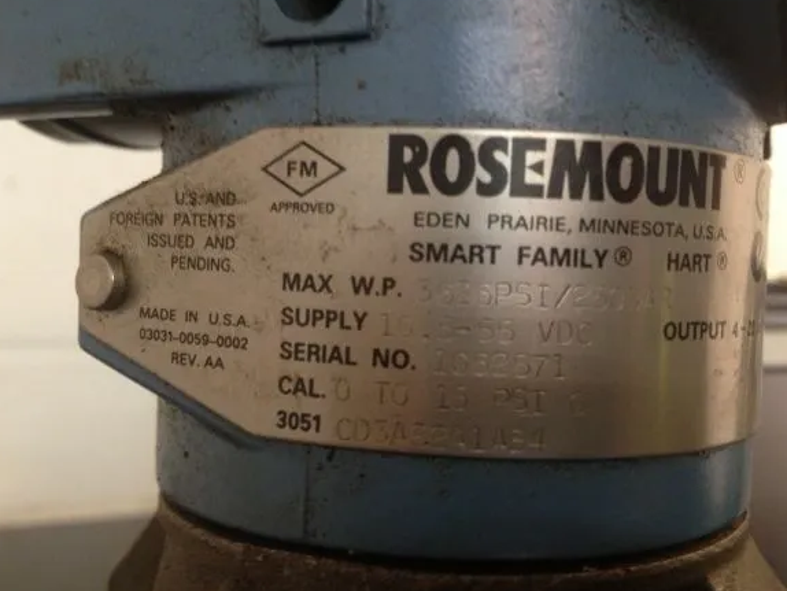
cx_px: 392
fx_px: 887
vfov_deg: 36.8
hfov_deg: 47.8
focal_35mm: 39
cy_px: 287
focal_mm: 4.28
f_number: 2.4
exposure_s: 1/20
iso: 200
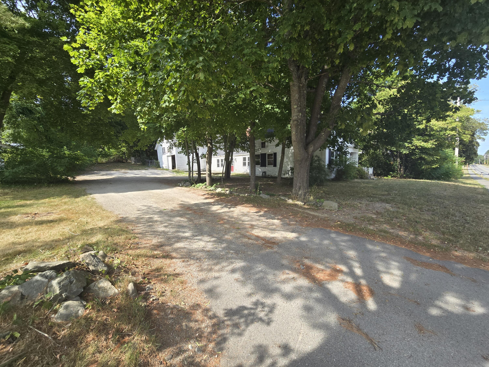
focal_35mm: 13
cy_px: 184
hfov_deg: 106.2
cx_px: 244
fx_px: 184
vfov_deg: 89.9
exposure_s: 1/519
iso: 50
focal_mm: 2.2
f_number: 2.2
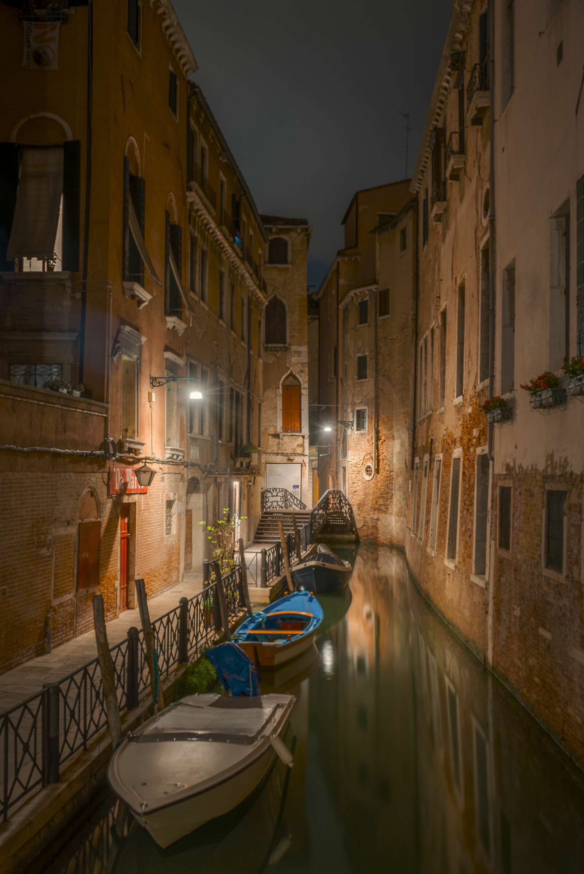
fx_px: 924
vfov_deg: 50.7
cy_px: 437
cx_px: 292
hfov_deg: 35.1
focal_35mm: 38
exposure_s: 120
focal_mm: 38
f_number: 8
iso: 125
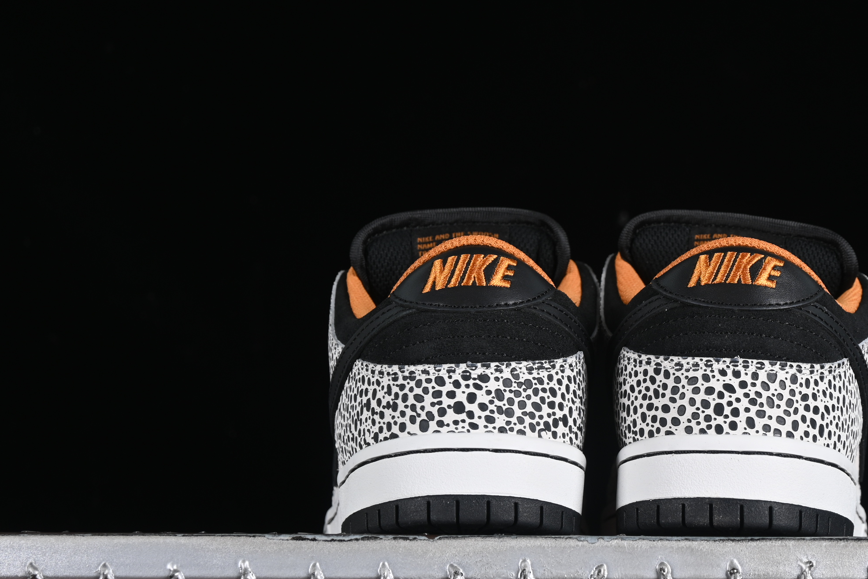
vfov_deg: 12.9
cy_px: 285
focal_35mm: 106
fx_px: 2555
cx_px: 601
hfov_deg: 19.2
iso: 160
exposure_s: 1/60
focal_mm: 50
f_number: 7.1
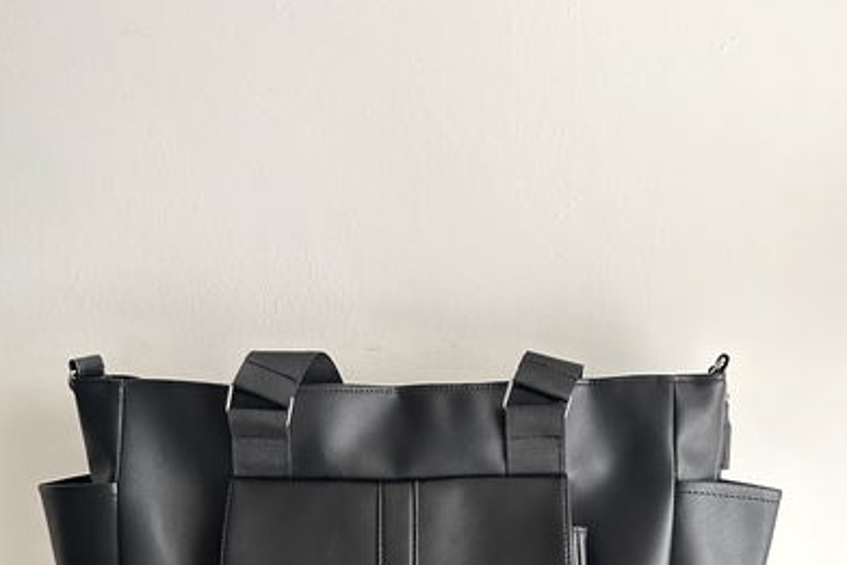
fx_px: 800
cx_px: 429
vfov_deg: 36.1
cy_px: 527
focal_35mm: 34
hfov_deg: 55.8
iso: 640
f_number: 1.78
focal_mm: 6.86
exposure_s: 1/60
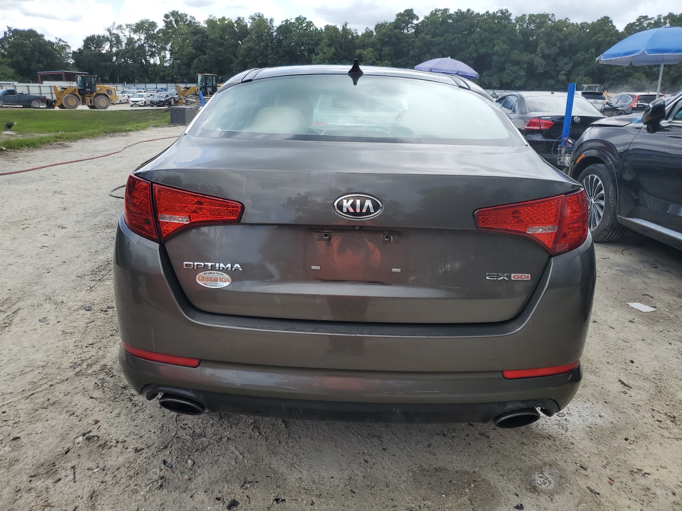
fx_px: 512
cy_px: 256
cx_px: 341
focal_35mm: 26
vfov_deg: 53.1
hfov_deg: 67.3
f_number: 1.5
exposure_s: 1/1111
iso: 50
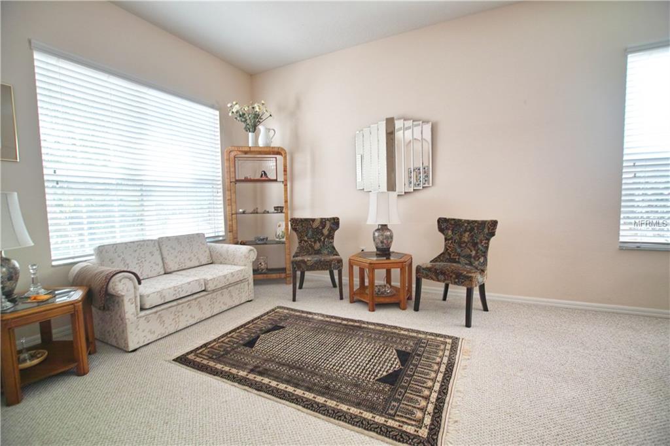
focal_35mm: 15
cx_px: 335
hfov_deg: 100.4
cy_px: 223
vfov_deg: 77.3
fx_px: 279
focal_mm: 10
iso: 400
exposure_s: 1/40
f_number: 3.5
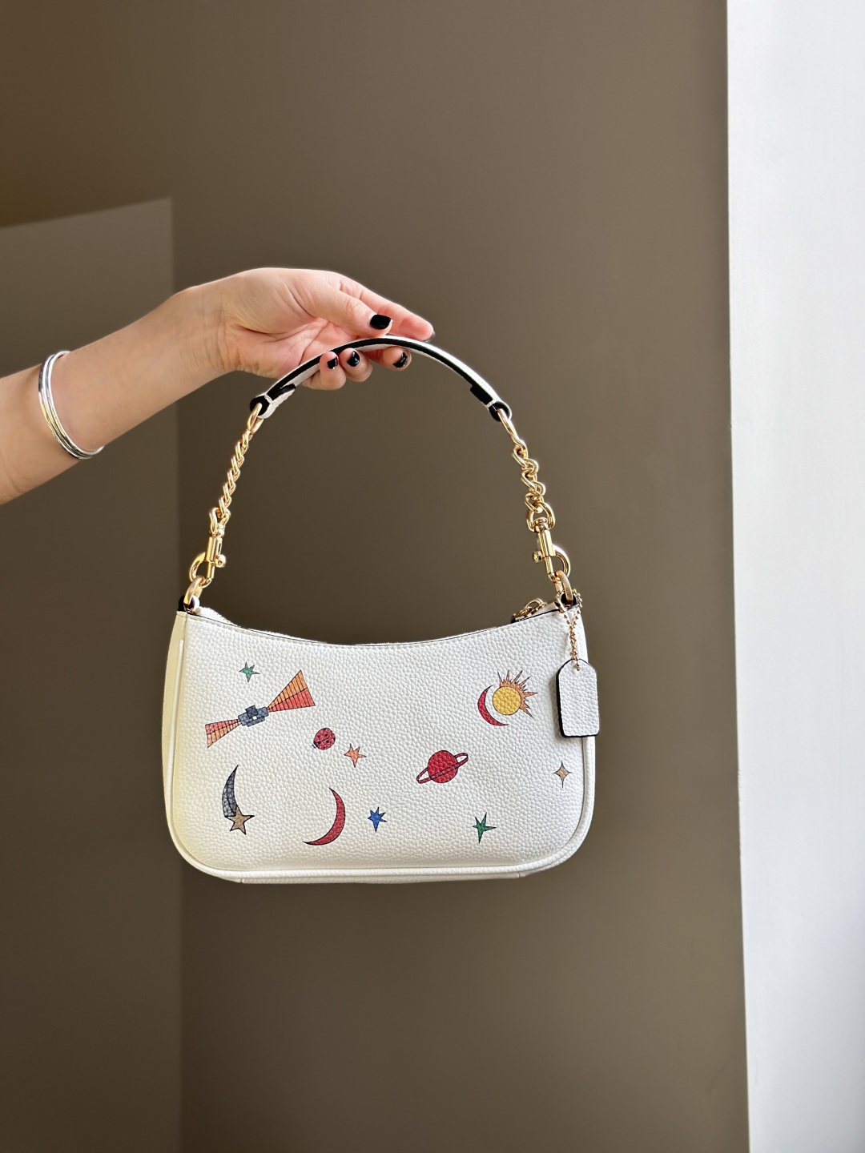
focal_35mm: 48
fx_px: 1599
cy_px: 576
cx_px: 432
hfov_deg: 30.3
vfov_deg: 39.7
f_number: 1.78
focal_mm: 6.86
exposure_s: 1/387
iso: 80
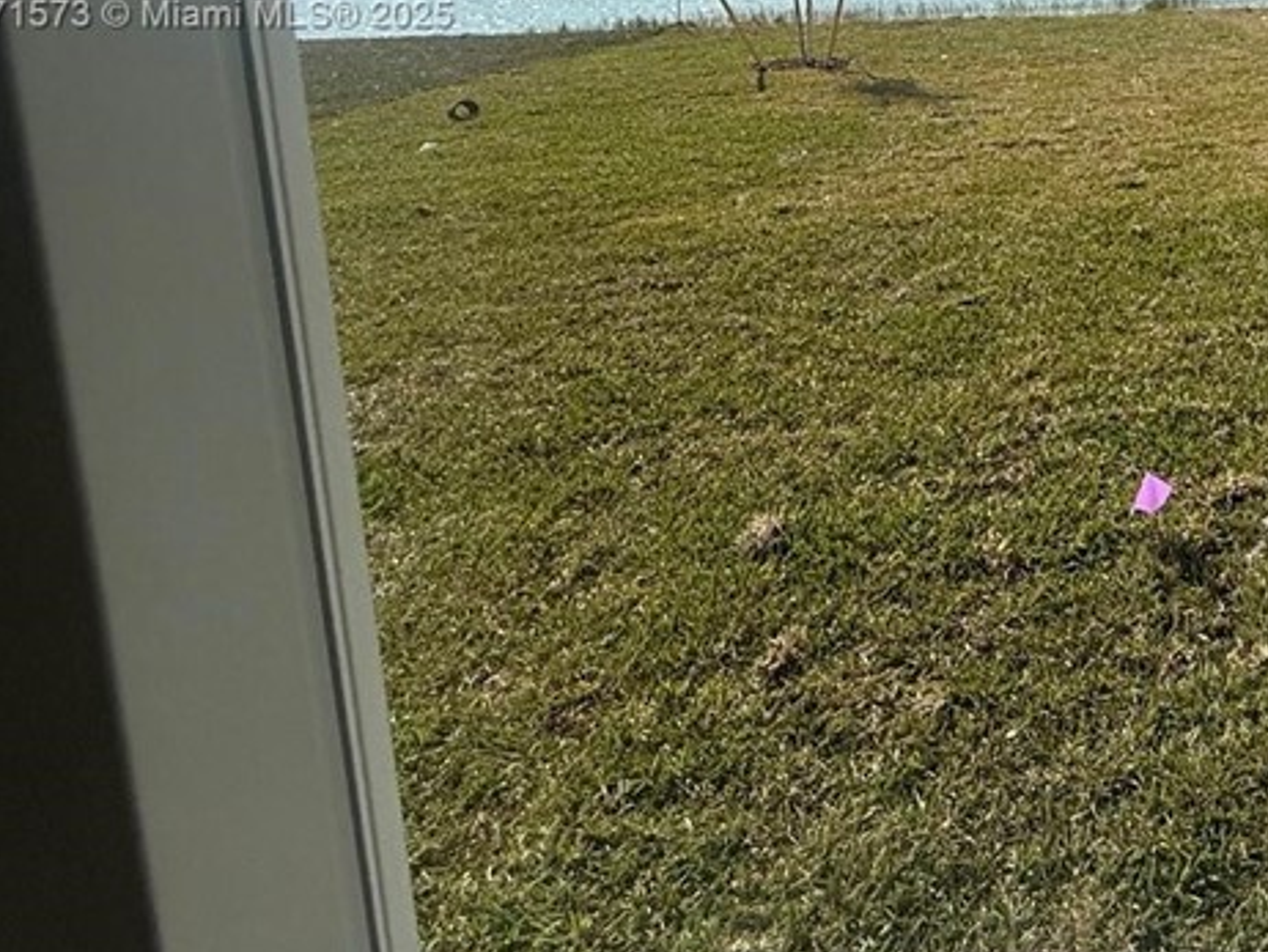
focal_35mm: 31
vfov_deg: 40.3
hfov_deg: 47.4
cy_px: 16
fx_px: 1136
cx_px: 1295
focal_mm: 2.22
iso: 50
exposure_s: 1/3663
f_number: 2.2
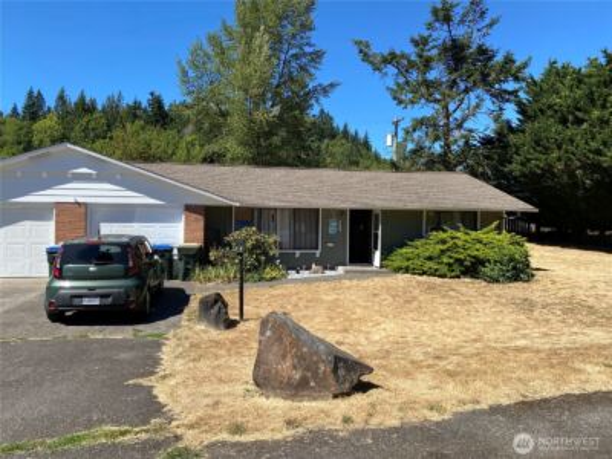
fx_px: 460
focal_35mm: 26
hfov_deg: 67.3
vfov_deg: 53.1
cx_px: 306
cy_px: 230
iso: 32
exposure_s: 1/2463
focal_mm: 4.25
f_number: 1.8
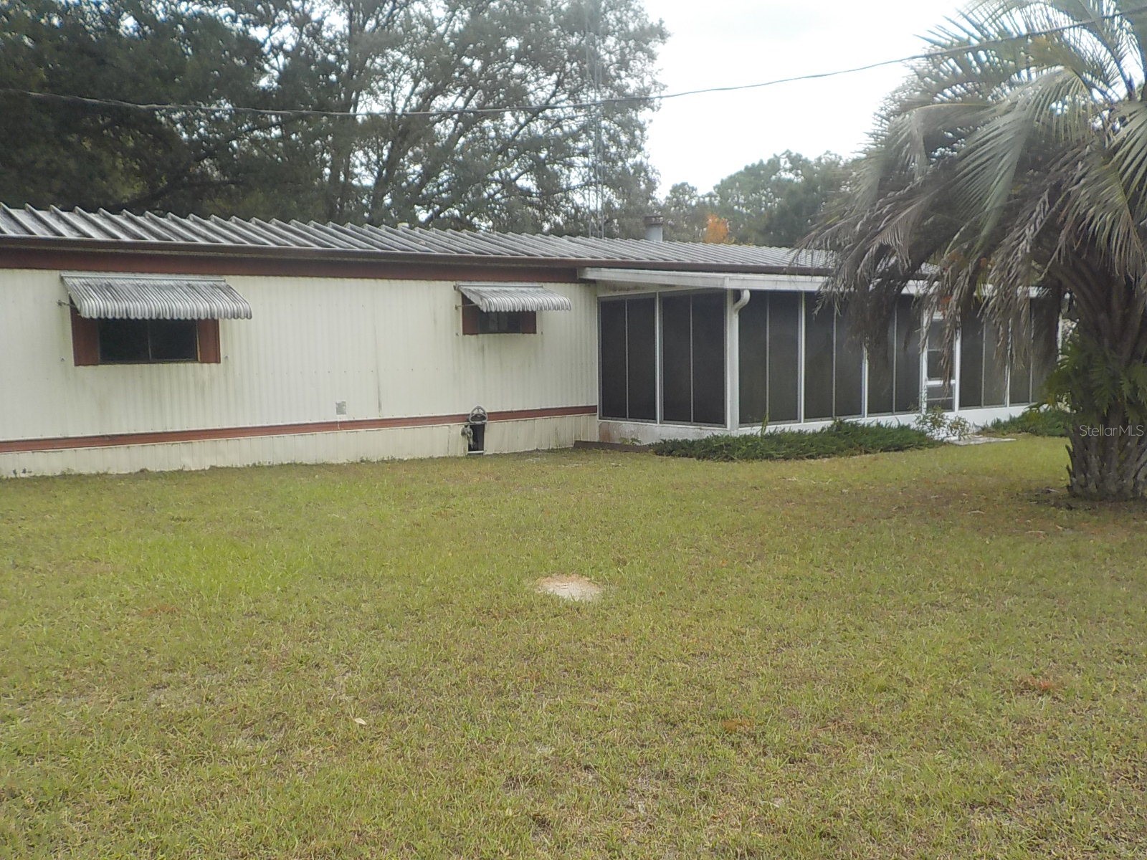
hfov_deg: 60.0
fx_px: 994
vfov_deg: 46.8
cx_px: 574
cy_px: 430
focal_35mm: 30
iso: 125
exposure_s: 1/400
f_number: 3.3
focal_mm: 4.1
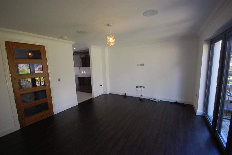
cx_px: 116
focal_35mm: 15
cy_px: 78
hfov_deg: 100.4
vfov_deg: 77.2
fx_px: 97
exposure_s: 1/60
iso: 400
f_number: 4
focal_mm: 10
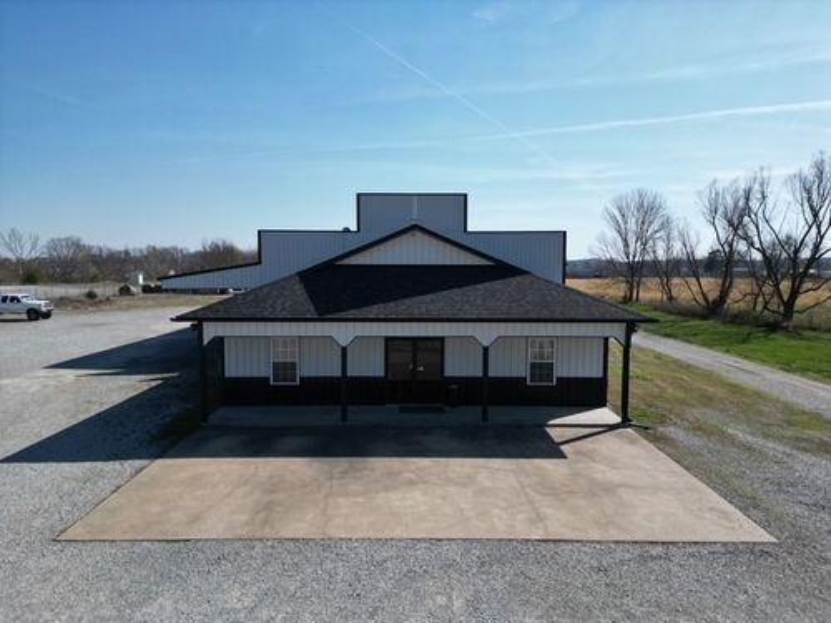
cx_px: 416
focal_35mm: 24
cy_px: 312
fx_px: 576
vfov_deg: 56.8
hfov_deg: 71.6
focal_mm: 6.72
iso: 130
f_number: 1.7
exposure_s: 1/4000
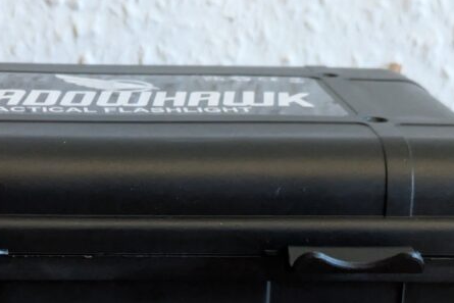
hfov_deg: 16.7
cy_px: 290
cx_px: 139
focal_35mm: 122
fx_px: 1539
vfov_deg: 11.2
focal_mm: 5.43
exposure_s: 1/25
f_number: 1.89
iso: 874
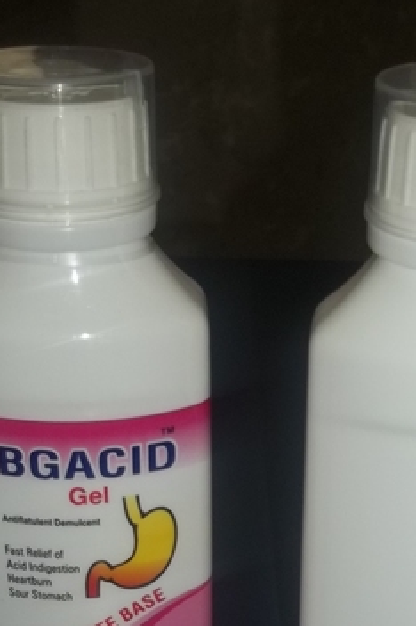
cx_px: 281
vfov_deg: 27.9
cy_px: 508
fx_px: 1233
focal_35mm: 71
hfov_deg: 19.1
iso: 64
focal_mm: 6.5
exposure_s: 1/30
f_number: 3.1
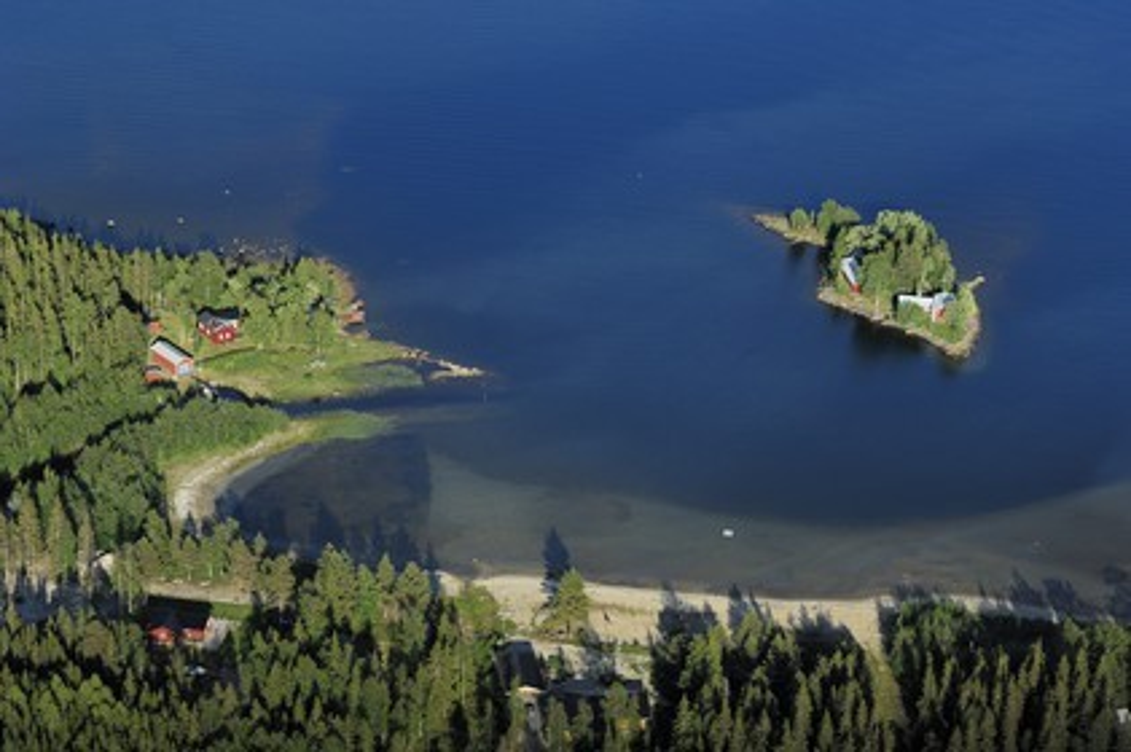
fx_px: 4615
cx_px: 566
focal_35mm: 147
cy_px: 376
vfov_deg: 9.3
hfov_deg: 14.0
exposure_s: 1/1250
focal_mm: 98
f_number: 2.8
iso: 100
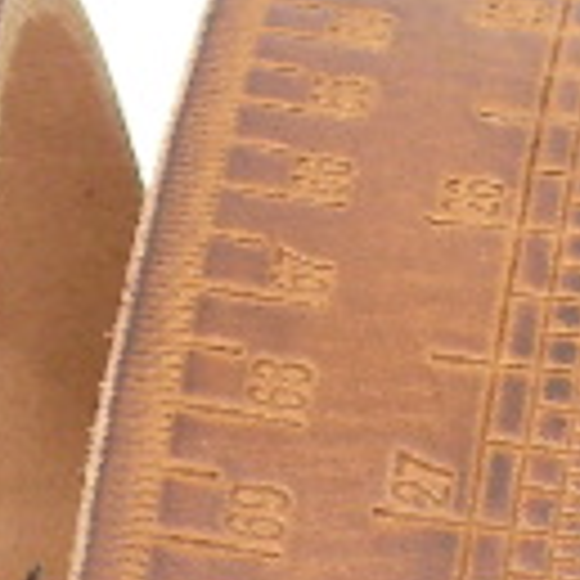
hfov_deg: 4.3
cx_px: 333
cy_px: 895
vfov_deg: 4.3
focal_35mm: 405
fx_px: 7677
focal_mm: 14
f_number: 3.8
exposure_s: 1/2.3
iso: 100
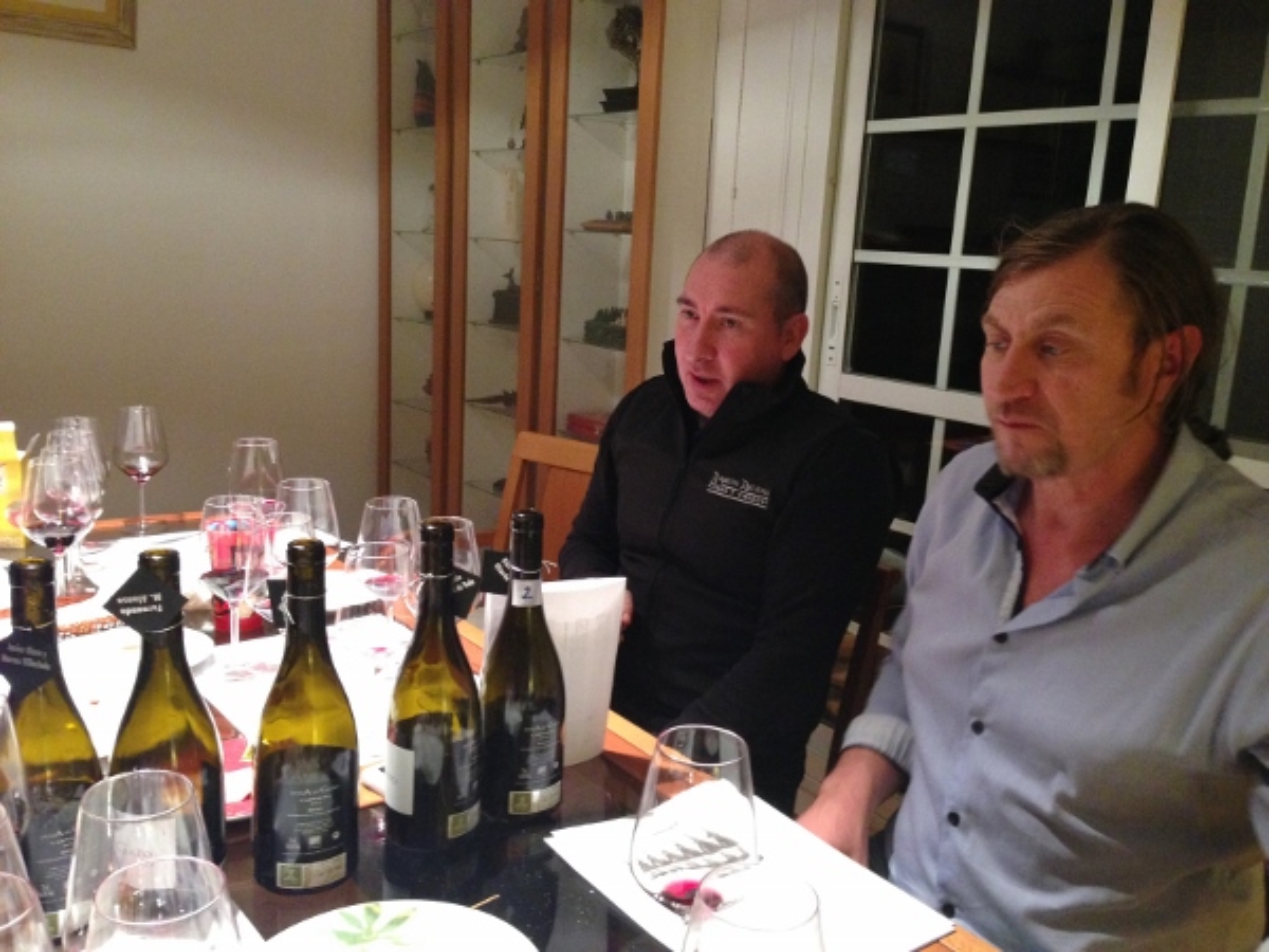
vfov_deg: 42.9
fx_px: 1210
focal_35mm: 33
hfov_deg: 55.4
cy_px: 476
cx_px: 634
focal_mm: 4.12
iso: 400
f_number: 2.4
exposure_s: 1/20
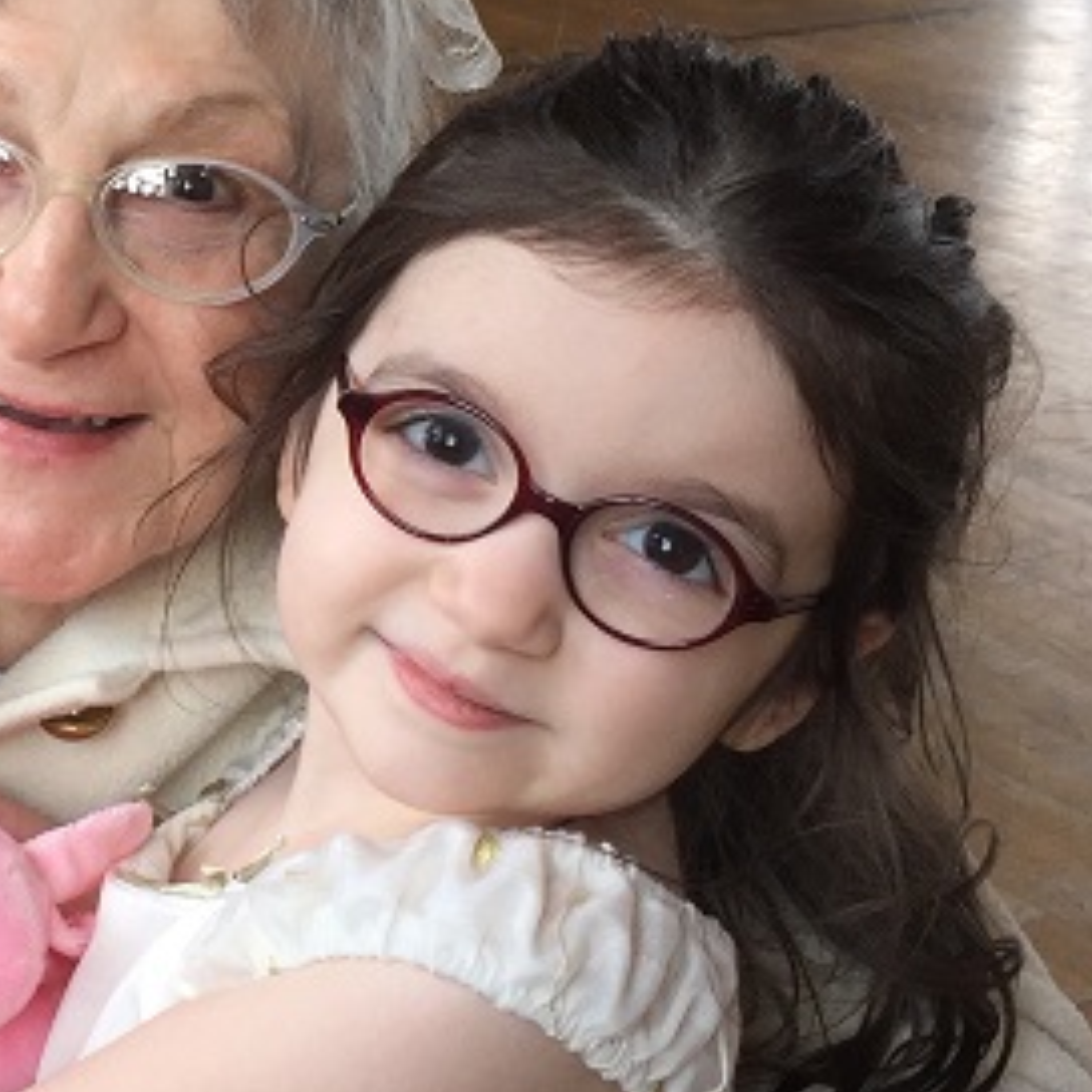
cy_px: 578
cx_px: -8
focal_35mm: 77
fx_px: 2748
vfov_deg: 22.5
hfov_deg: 21.6
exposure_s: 1/60
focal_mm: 4.15
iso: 32
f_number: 2.2
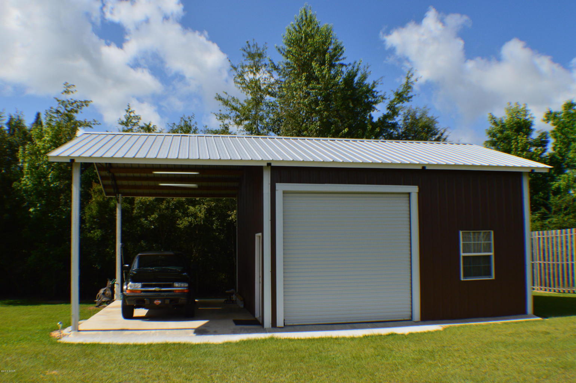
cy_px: 192
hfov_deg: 49.6
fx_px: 623
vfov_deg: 34.1
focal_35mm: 39
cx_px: 288
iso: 400
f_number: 11
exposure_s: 1/400
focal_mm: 26
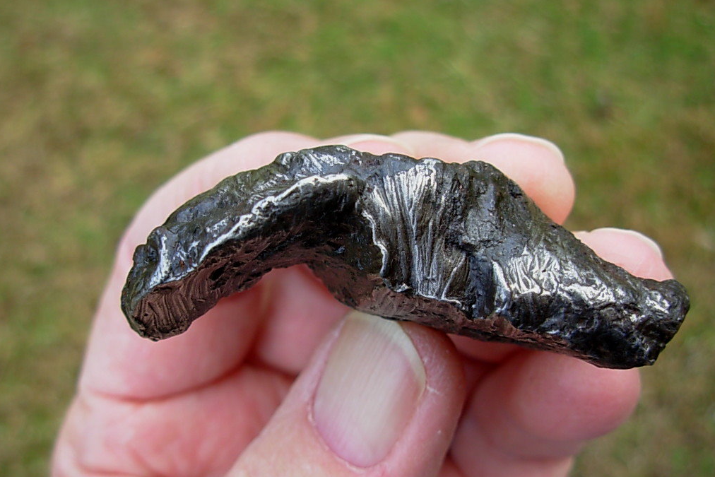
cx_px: 355
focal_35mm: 40
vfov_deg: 33.4
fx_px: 795
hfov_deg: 48.5
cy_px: 269
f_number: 2.9
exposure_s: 1/222
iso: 50
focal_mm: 6.3
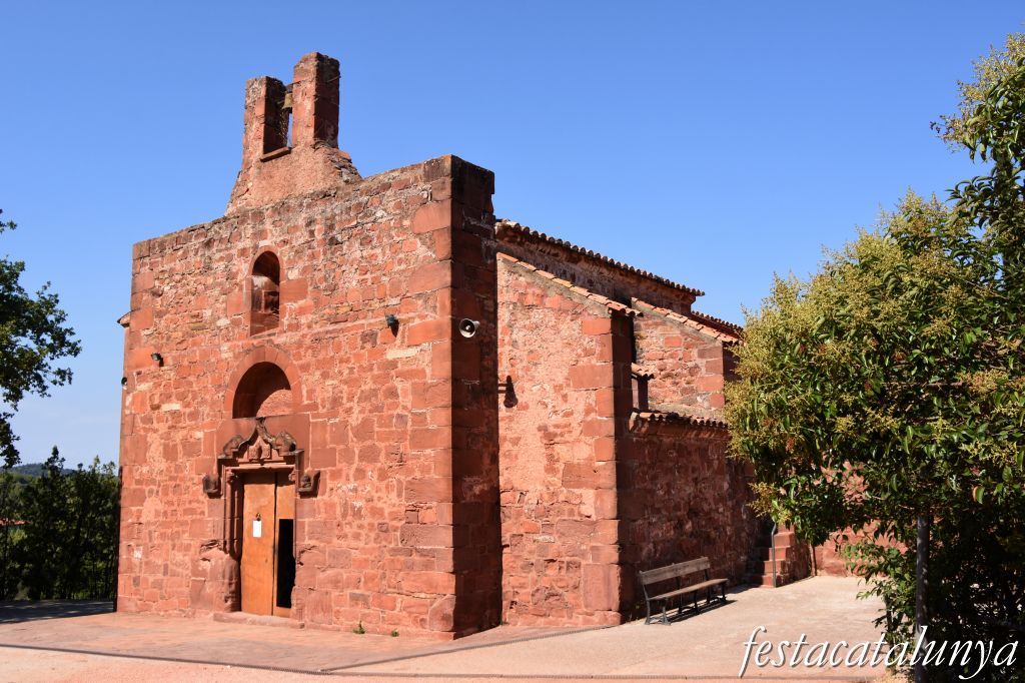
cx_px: 512
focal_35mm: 33
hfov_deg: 57.2
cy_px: 342
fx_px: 939
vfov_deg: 39.9
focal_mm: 22
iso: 320
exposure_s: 1/500
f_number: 11
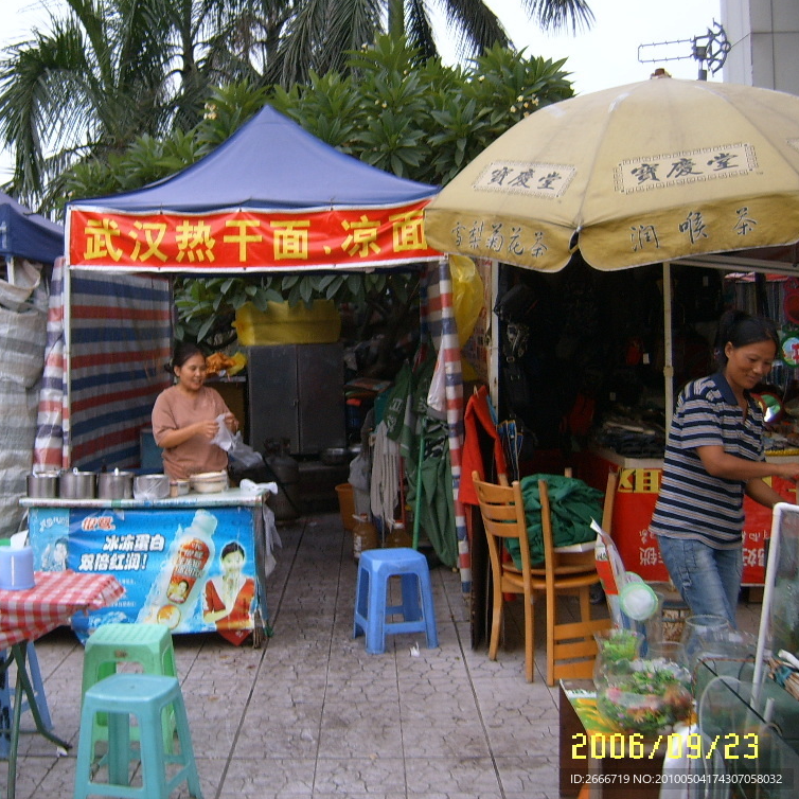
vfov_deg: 40.0
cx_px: 262
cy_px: 393
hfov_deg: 39.5
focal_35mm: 42
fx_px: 1097
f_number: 2.8
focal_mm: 5.8
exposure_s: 1/125
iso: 50
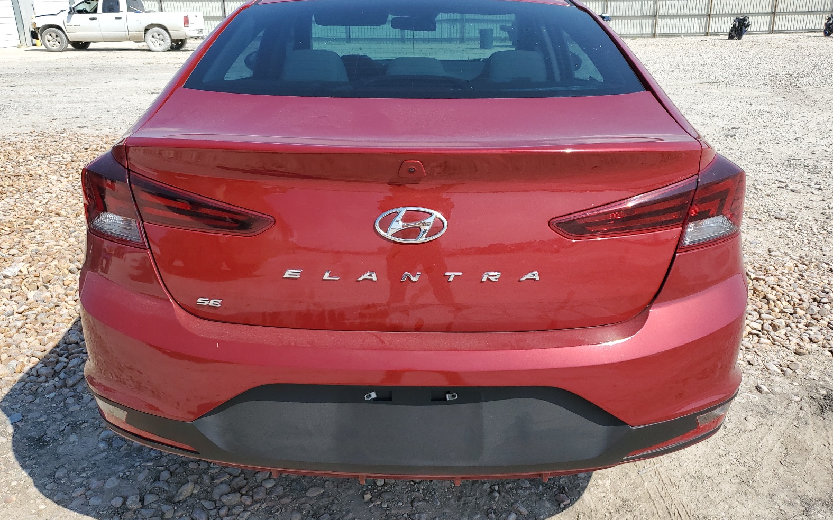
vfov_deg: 44.5
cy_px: 249
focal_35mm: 28
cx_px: 416
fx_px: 636
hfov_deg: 66.5
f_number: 1.5
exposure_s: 1/3333
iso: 50
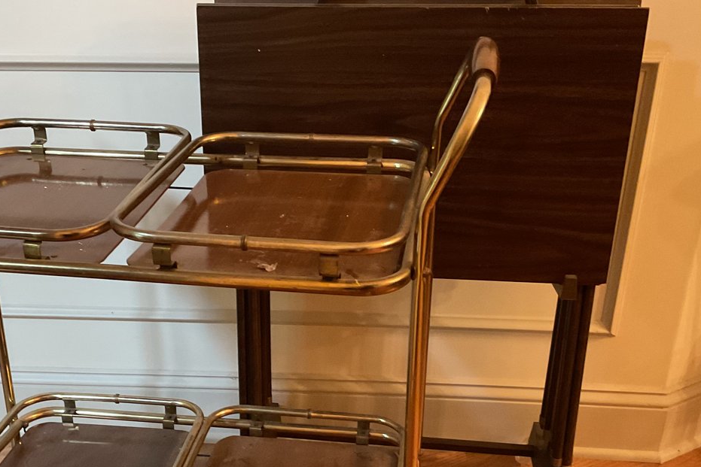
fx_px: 954
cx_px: 276
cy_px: 343
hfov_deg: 40.1
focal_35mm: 49
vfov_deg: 27.2
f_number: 1.8
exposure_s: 1/40
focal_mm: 3
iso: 320
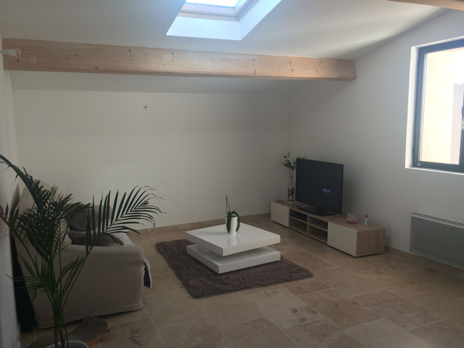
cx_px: 232
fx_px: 389
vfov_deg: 48.2
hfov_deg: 61.7
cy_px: 174
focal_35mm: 29
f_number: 2.2
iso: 40
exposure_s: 1/100
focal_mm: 4.15
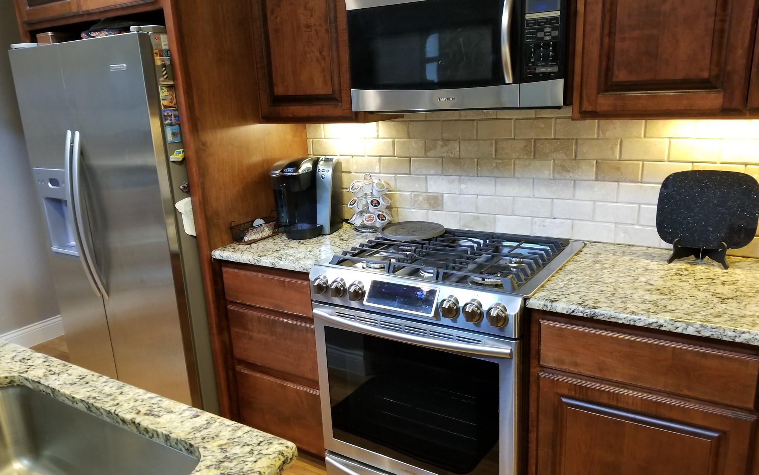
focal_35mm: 28
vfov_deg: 44.5
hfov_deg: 66.5
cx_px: 384
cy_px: 264
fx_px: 579
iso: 250
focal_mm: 4.25
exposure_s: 1/20
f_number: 1.7
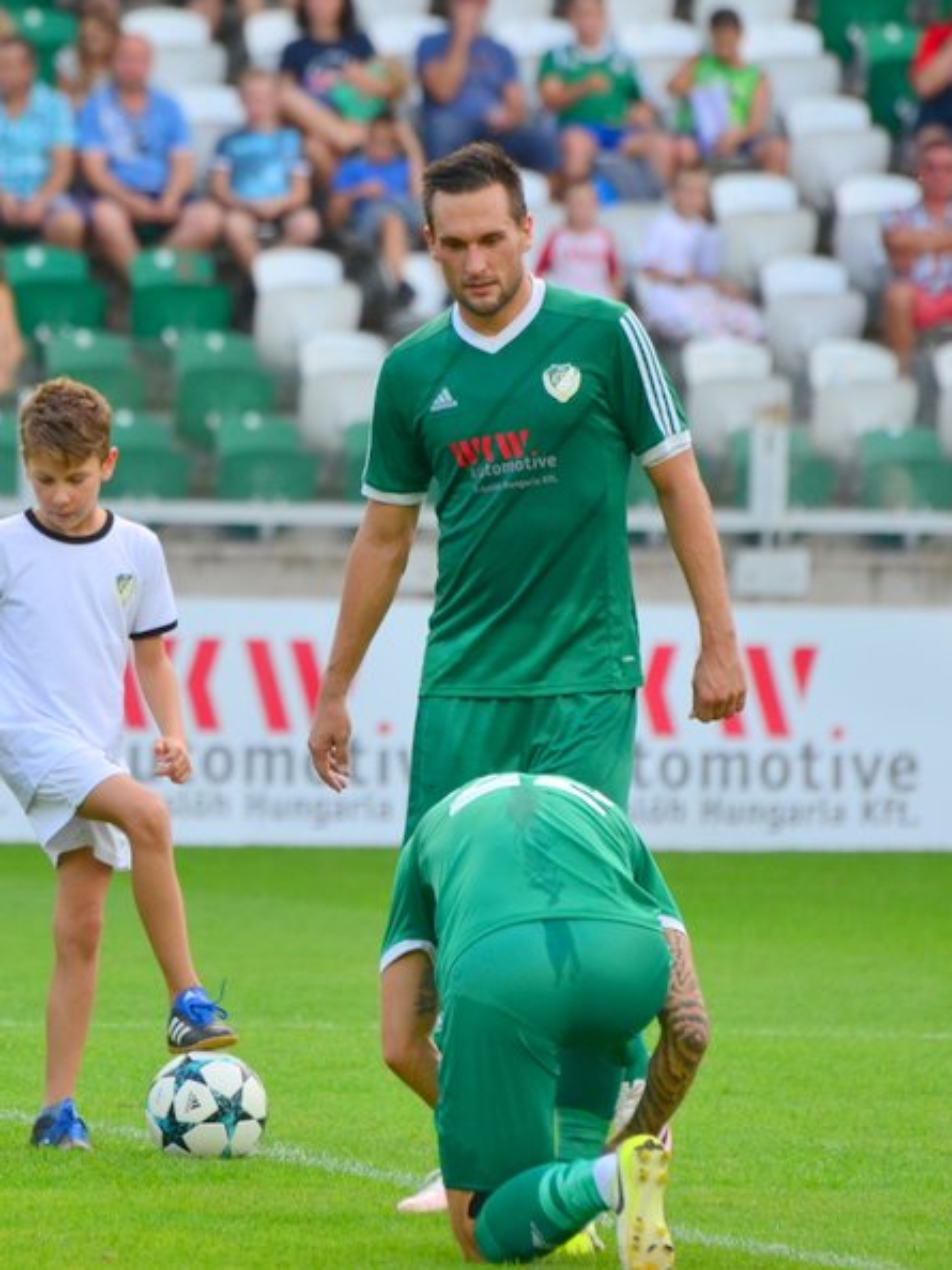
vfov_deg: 3.8
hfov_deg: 2.8
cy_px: 634
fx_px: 19208
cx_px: 141
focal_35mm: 524
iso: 640
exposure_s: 1/500
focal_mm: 240
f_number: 5.3
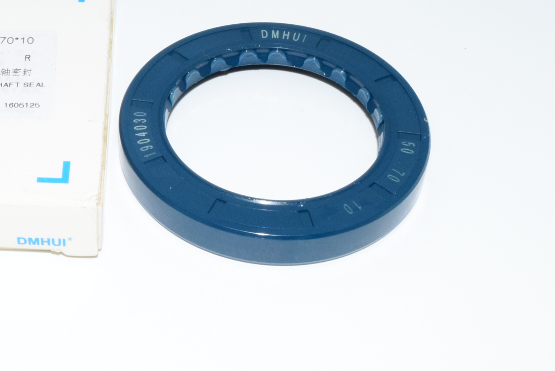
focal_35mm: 77
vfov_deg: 17.7
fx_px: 1188
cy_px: 131
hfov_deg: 25.7
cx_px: 82
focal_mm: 25
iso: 1600
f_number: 25
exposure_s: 1/60
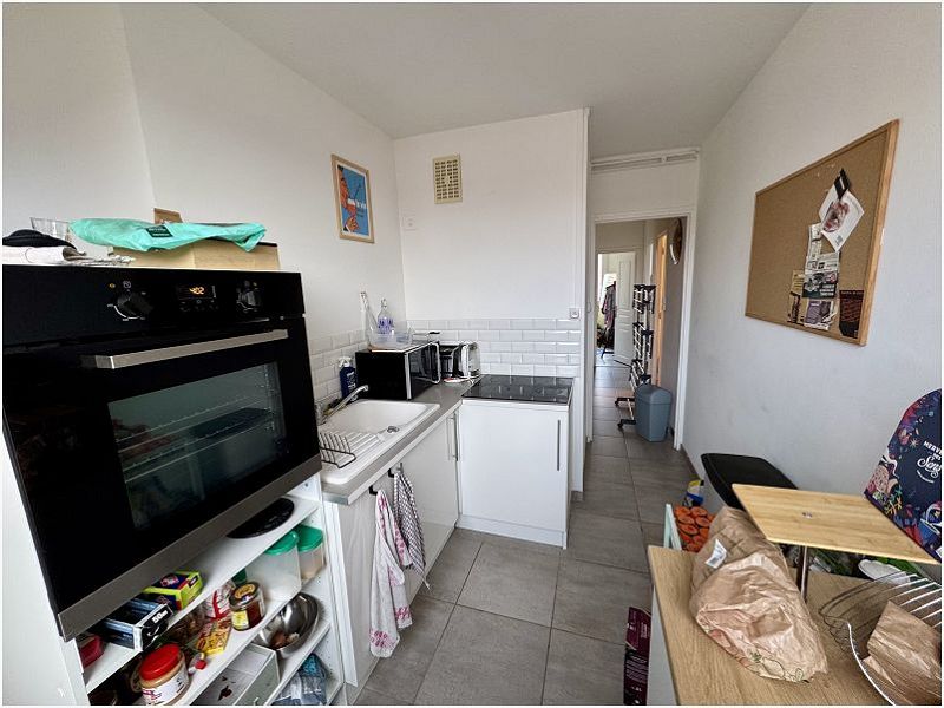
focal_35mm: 14
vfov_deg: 85.7
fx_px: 382
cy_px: 354
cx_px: 472
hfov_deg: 102.1
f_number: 2.2
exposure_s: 1/50
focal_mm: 2.22
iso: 160
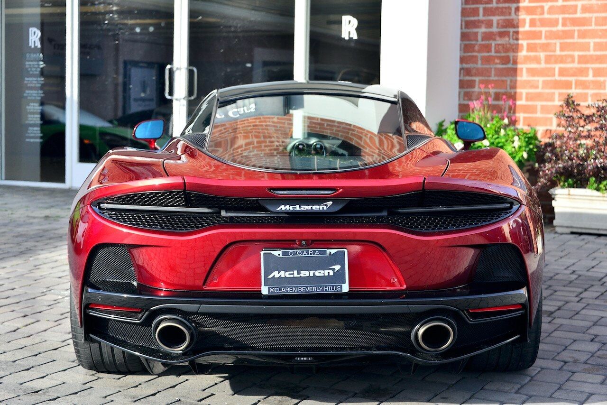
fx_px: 1096
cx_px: 304
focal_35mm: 65
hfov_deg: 31.0
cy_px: 202
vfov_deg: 20.9
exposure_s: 1/640
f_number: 4.8
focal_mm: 65
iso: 500
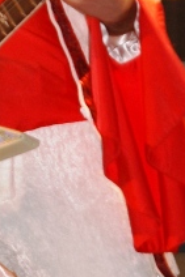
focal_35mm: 362
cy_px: 155
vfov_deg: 5.7
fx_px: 2795
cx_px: -173
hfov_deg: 3.8
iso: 200
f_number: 2.8
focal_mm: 50
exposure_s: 1/60
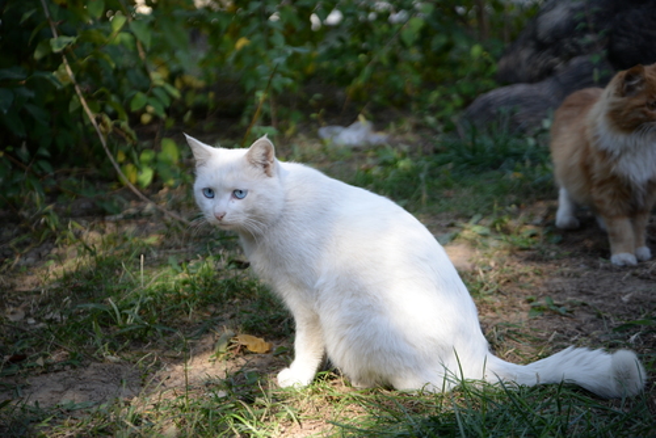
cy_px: 219
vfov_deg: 16.1
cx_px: 328
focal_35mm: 85
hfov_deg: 23.9
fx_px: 1550
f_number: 4.5
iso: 400
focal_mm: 85
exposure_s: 1/200
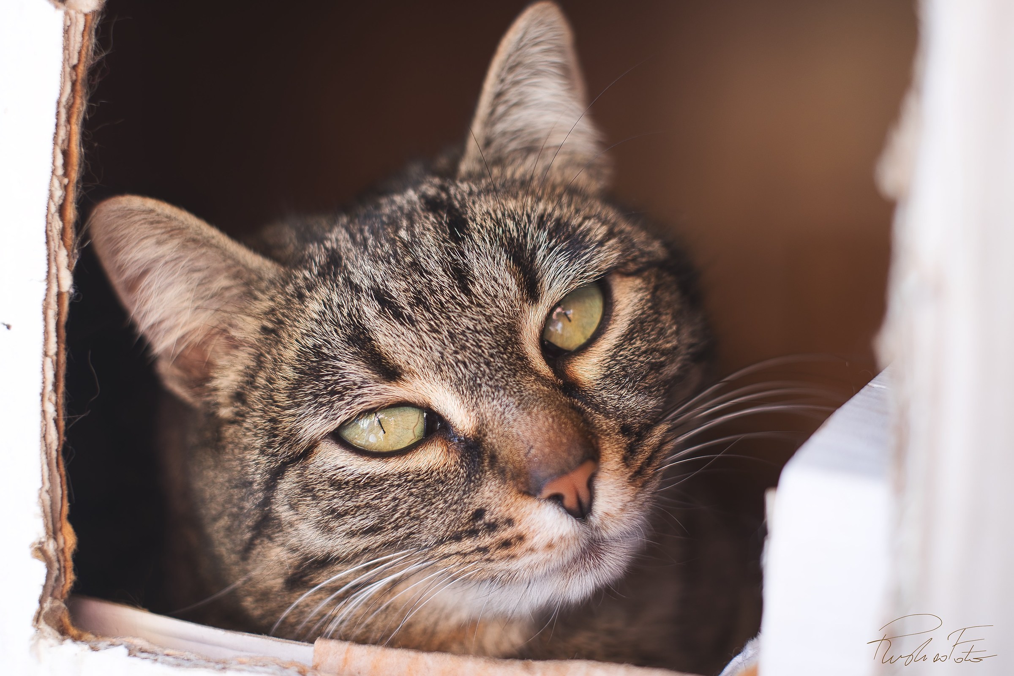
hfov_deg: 37.5
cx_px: 507
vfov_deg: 25.5
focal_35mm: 53
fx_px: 1493
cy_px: 338
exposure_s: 1/210
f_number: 2.2
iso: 200
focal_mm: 35
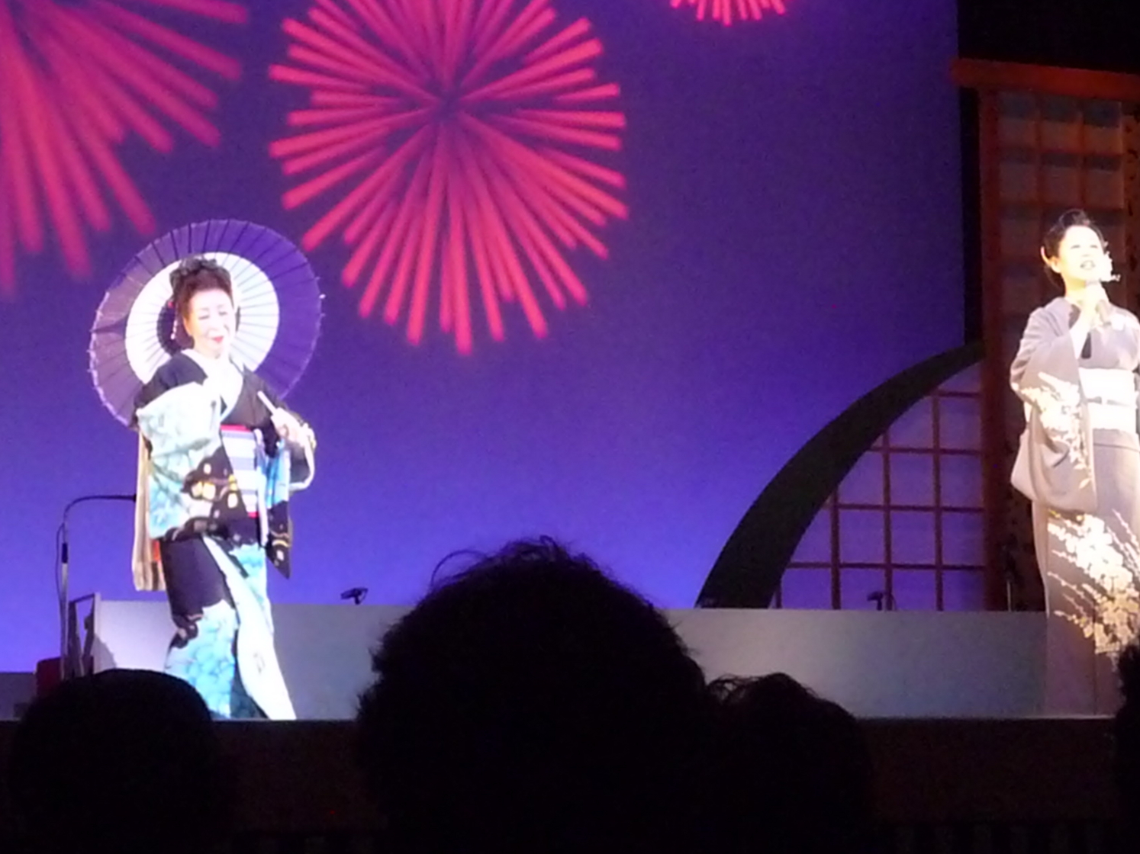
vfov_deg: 15.7
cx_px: 630
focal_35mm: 94
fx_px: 3095
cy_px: 361
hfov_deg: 20.9
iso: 3200
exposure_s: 1/50
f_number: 5.6
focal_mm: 13.6
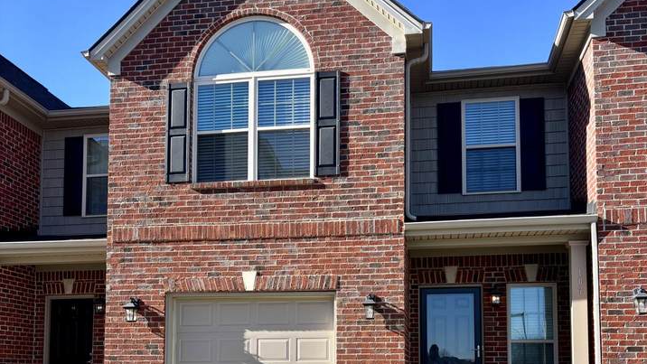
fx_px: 652
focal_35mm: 38
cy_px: 318
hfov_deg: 52.8
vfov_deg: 30.0
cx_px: 324
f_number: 1.6
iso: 50
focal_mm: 5.96
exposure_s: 1/1458
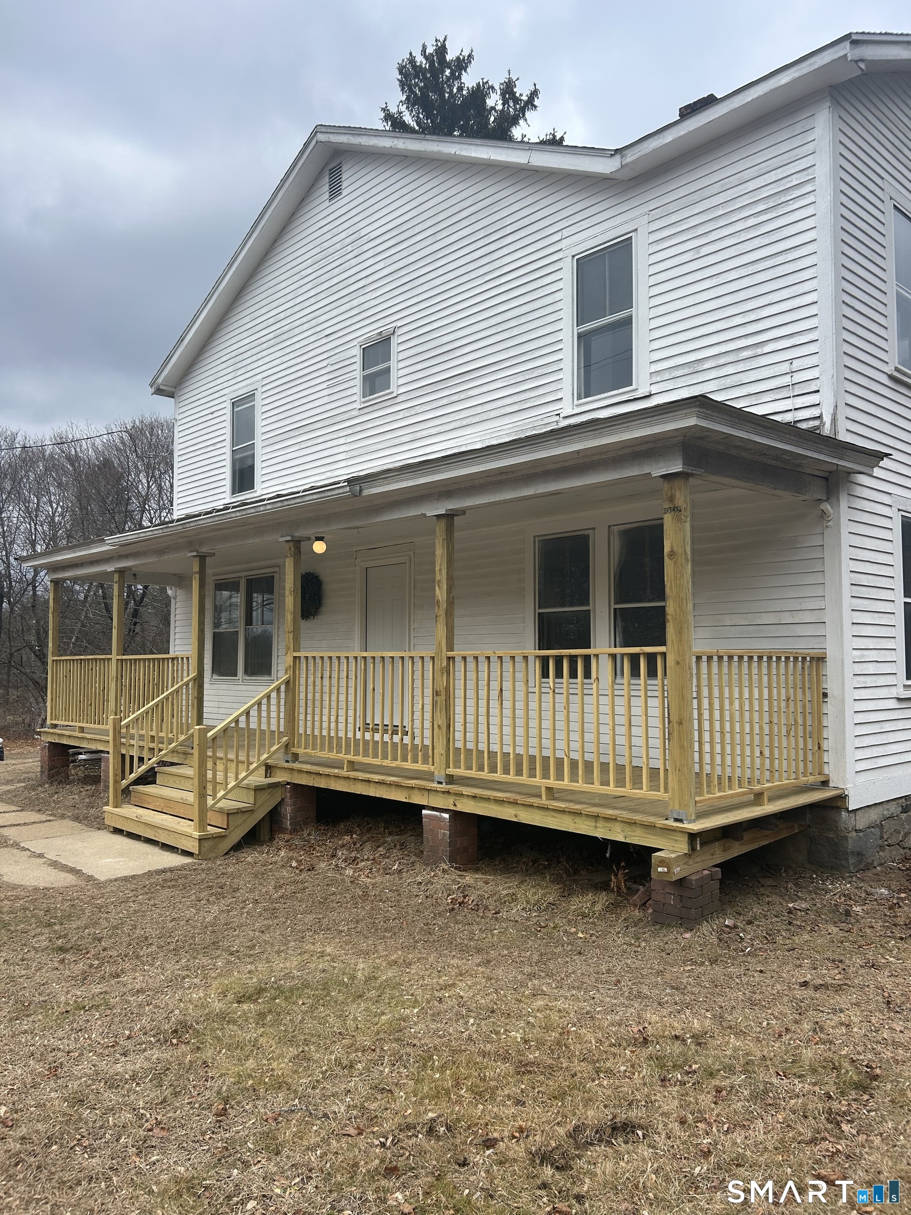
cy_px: 608
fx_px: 912
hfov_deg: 53.1
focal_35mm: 26
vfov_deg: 67.3
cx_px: 456
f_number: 1.5
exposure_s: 1/1377
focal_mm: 5.7
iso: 50
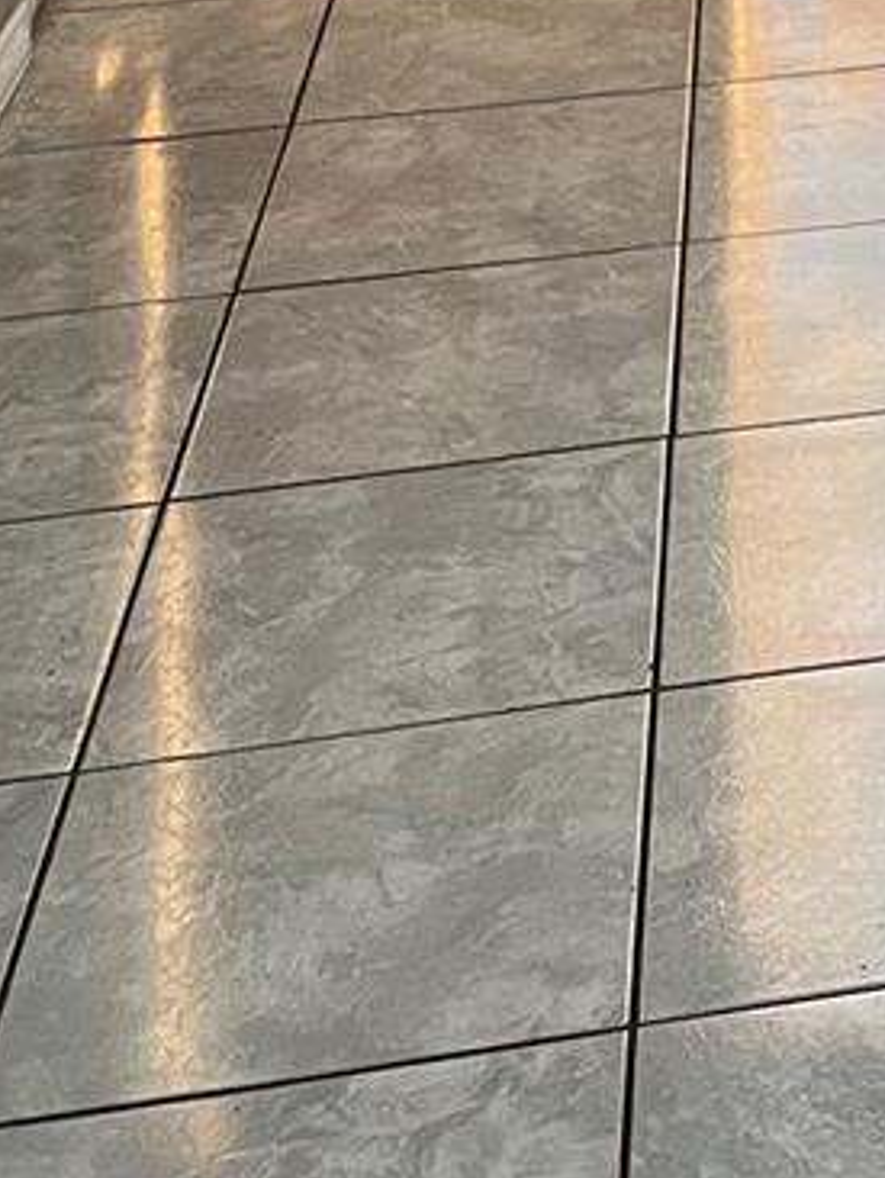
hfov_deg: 12.3
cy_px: -1130
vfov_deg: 14.9
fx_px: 3711
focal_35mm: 109
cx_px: 1661
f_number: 1.5
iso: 80
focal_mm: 5.7
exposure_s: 1/60
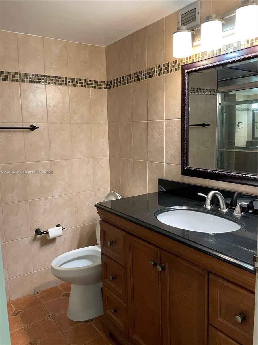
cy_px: 172
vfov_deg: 61.7
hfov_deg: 48.2
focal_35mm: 29
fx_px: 288
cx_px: 129
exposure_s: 1/60
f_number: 1.8
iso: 100
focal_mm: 3
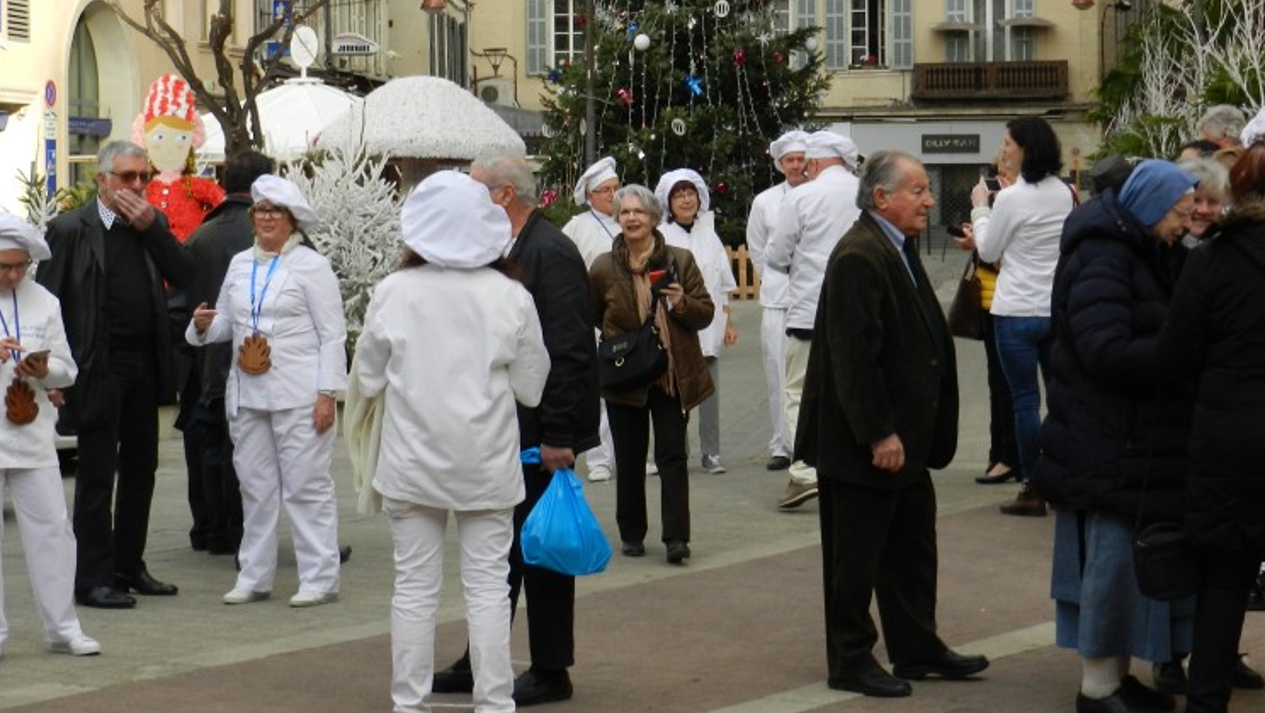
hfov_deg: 23.9
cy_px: 255
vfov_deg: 13.6
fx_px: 2986
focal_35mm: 89
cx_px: 624
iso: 160
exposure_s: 1/250
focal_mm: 13.5
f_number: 4.8
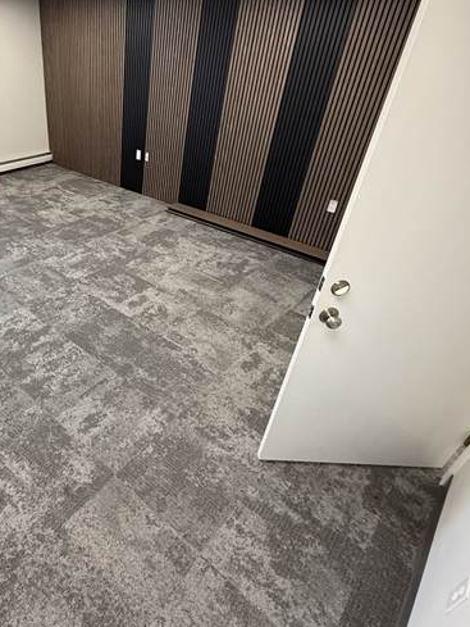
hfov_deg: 57.9
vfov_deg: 76.3
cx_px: 115
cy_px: 303
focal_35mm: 22
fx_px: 398
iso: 160
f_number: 2.2
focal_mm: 2.22
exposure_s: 1/60
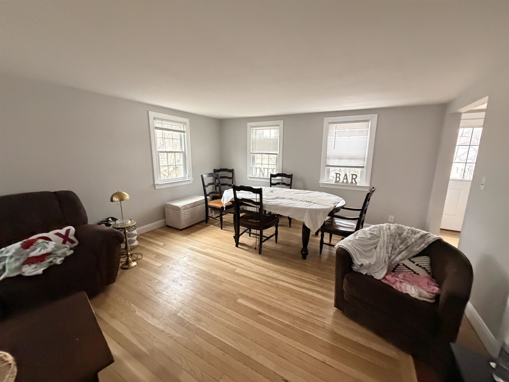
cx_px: 254
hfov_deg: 102.1
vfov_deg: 85.7
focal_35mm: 14
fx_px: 206
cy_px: 191
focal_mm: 2.22
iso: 800
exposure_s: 1/60
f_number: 2.2
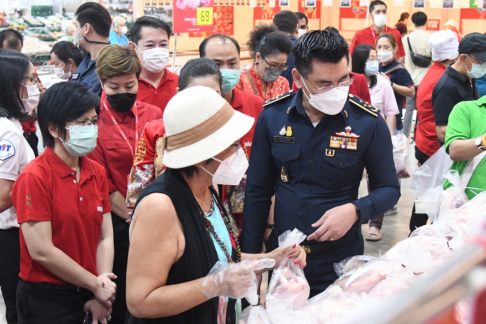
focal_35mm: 56
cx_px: 243
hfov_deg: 35.6
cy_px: 162
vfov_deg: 24.2
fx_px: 756
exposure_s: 1/250
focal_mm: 28
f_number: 4
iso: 4000
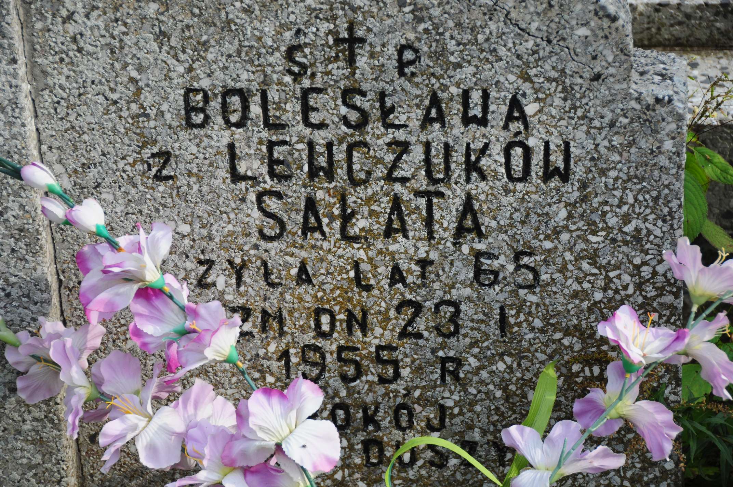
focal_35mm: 105
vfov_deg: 13.0
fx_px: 2135
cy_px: 244
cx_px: 366
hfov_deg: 19.5
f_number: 5
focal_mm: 70
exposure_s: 1/500
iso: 250
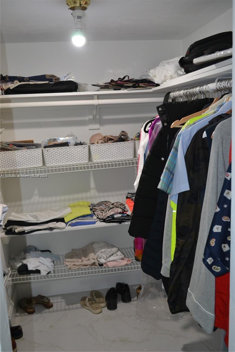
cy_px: 176
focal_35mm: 33
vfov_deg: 57.2
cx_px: 118
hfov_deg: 39.9
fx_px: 323
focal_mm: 22
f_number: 4
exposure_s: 1/60
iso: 720
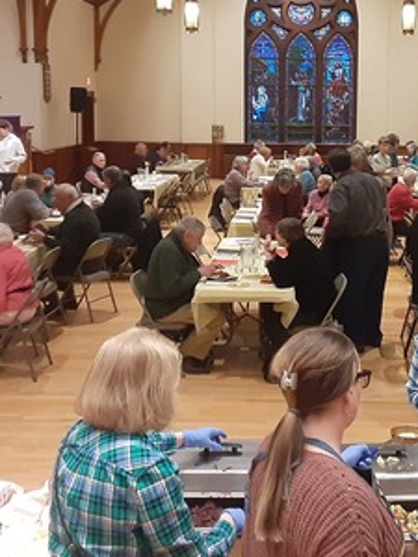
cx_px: 290
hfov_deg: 26.8
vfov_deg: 35.2
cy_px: 191
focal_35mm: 54
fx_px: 869
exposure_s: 1/24
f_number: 1.9
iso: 200
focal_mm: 2.91
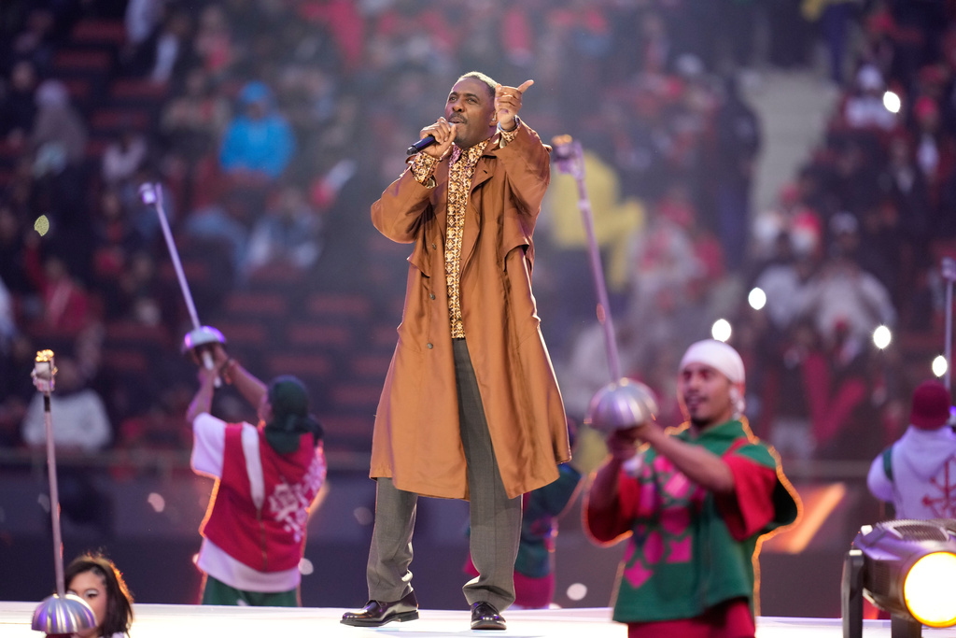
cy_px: 319
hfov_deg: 5.2
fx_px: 10623
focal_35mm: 400
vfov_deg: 3.4
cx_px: 478
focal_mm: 400
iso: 2500
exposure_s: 1/125
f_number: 2.8
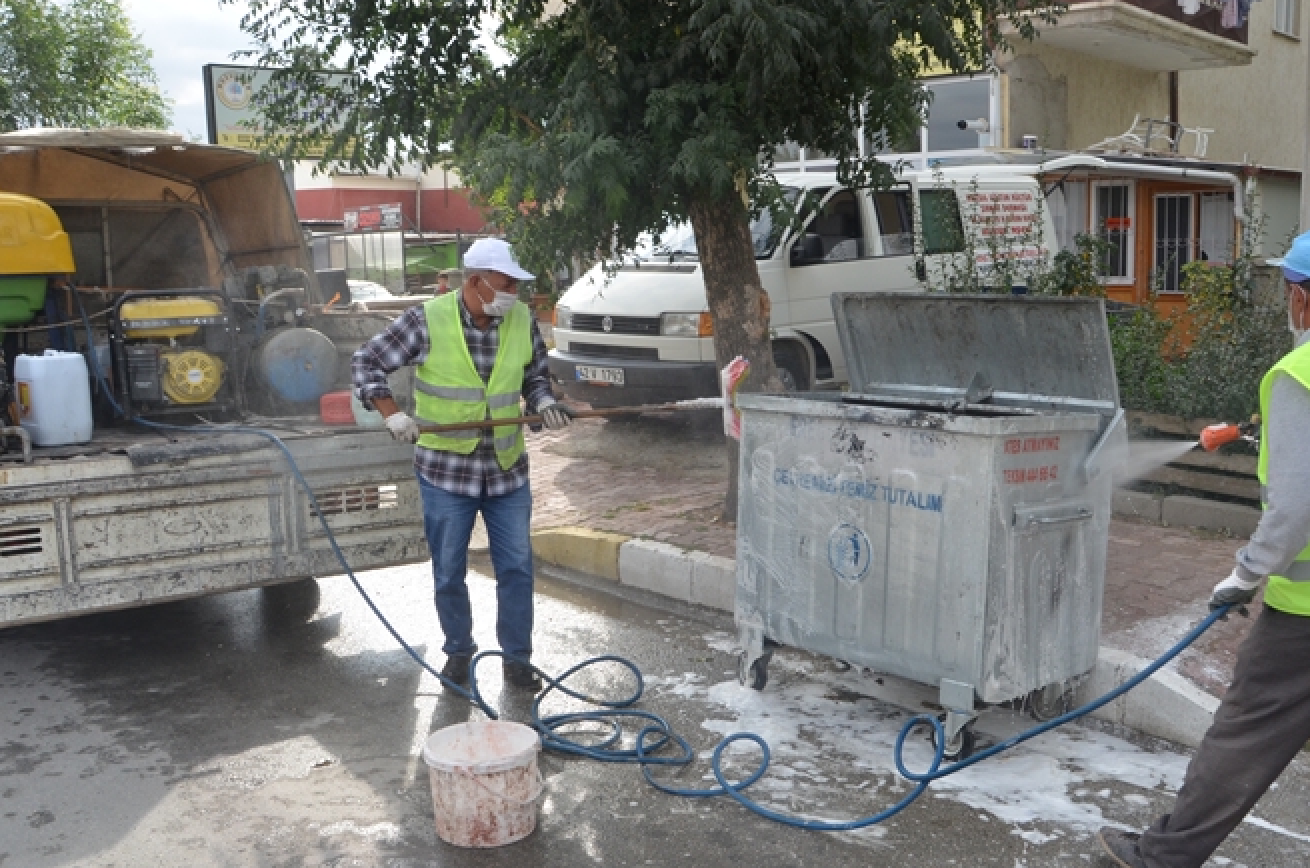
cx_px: 724
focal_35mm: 33
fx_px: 1198
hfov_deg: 57.2
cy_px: 496
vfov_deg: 39.7
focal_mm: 18
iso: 400
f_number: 9
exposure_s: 1/320
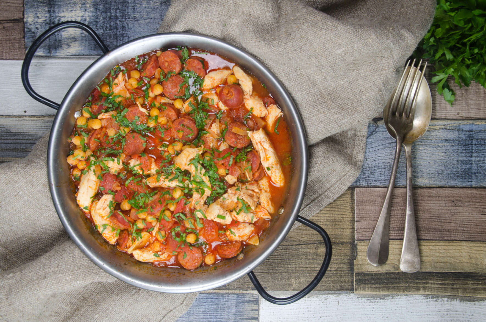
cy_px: 161
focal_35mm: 33
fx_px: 445
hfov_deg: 57.3
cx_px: 243
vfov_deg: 39.8
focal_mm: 22
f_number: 8
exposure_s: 1/30
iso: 100
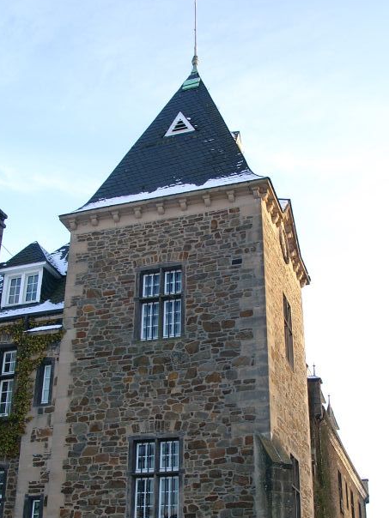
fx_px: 674
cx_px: 194
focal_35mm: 45
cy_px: 330
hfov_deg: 32.2
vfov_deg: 41.7
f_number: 4
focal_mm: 7.13
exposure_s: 1/117
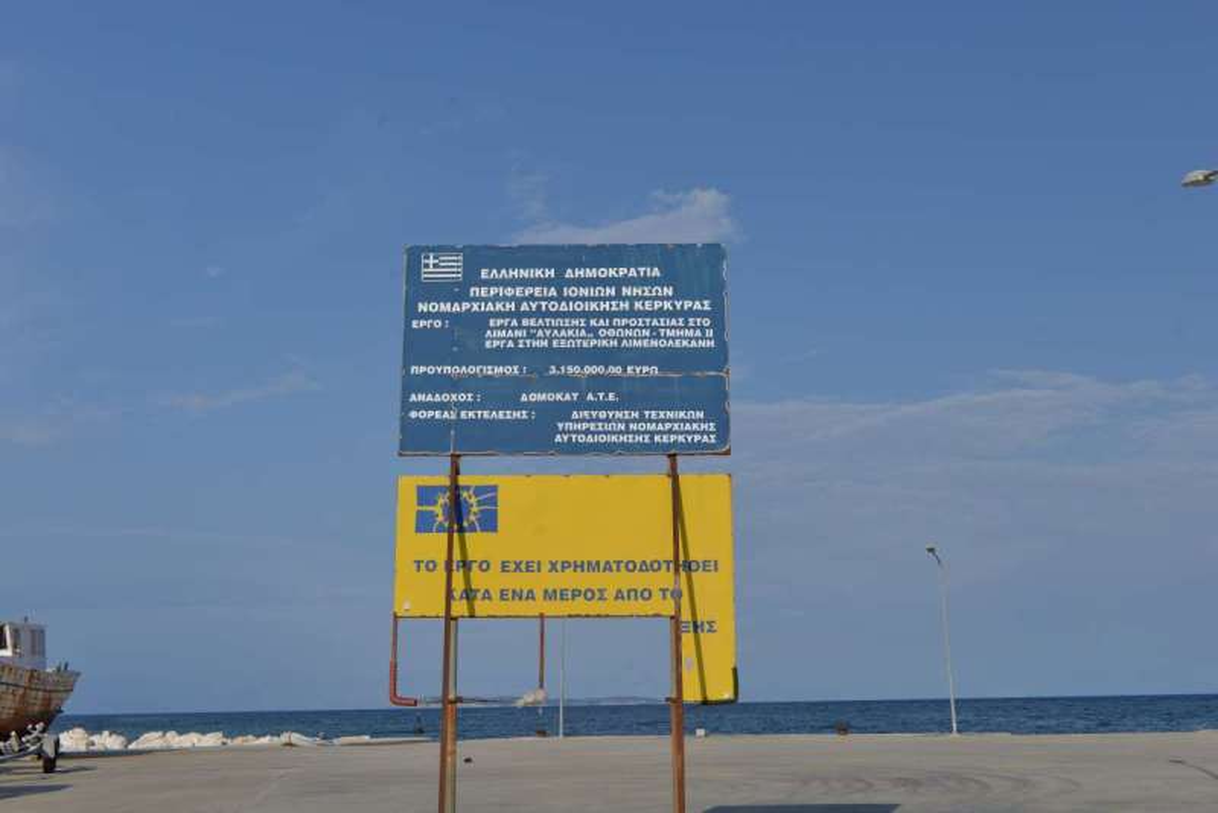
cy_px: 406
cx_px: 609
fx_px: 1421
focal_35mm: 42
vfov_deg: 31.9
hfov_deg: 46.4
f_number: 8
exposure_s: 1/250
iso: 125
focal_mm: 42
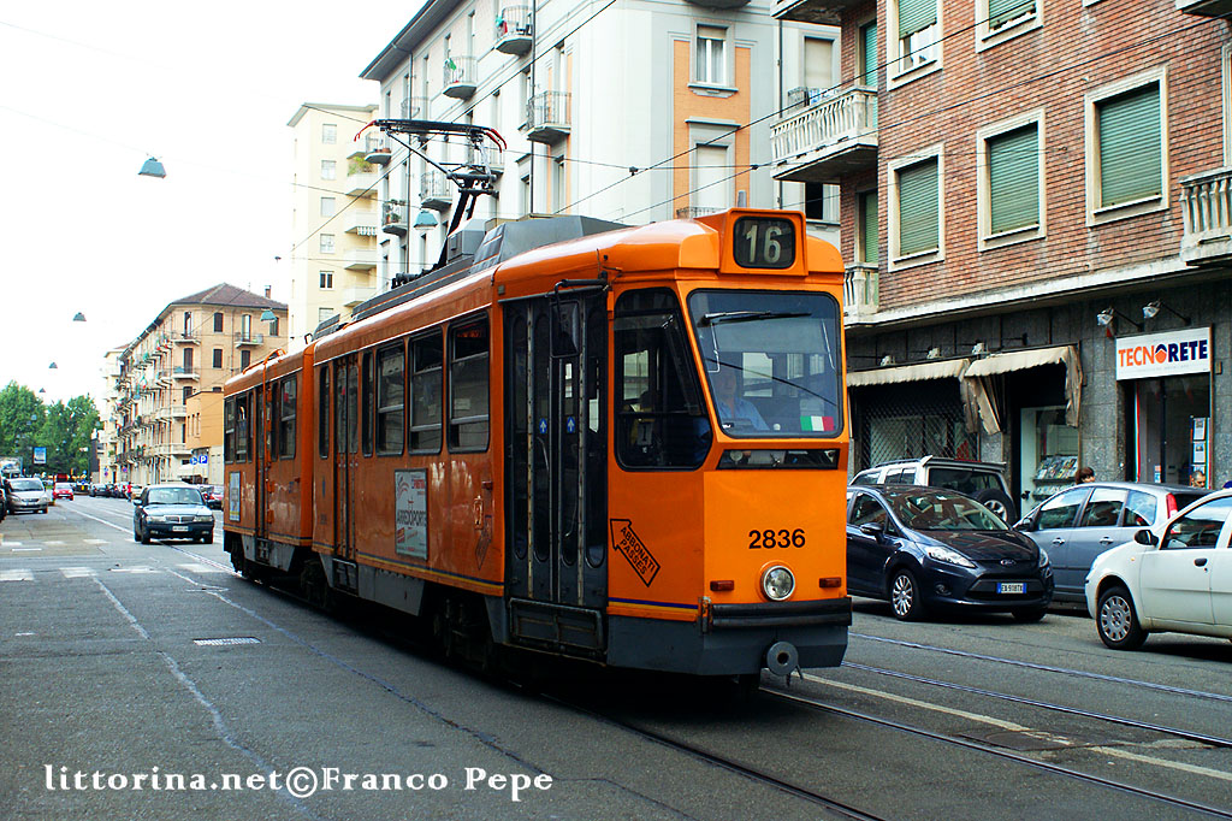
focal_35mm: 52
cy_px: 410
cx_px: 616
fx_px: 1796
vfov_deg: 25.7
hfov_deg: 37.9
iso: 400
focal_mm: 35
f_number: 3.5
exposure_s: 1/500
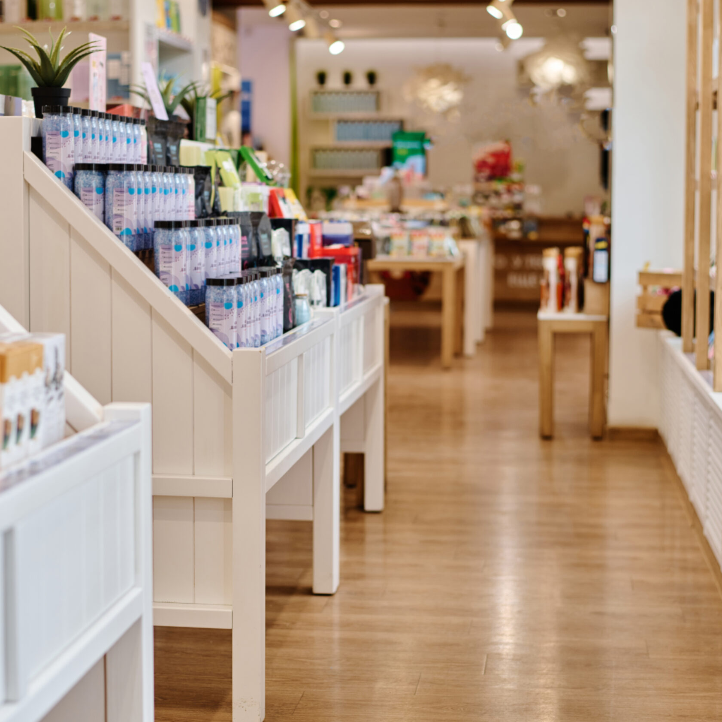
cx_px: 313
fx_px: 1770
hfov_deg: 23.0
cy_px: 365
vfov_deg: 23.1
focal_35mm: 75
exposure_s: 1/250
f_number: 2.8
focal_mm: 58
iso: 250
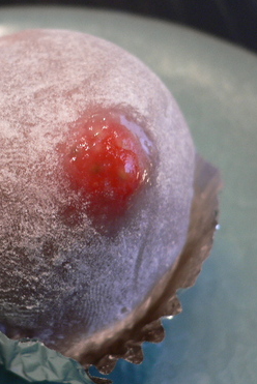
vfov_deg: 40.3
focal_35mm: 49
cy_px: 191
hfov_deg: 27.1
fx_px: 524
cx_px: 58
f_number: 2.8
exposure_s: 1/8
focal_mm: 5.8
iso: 100
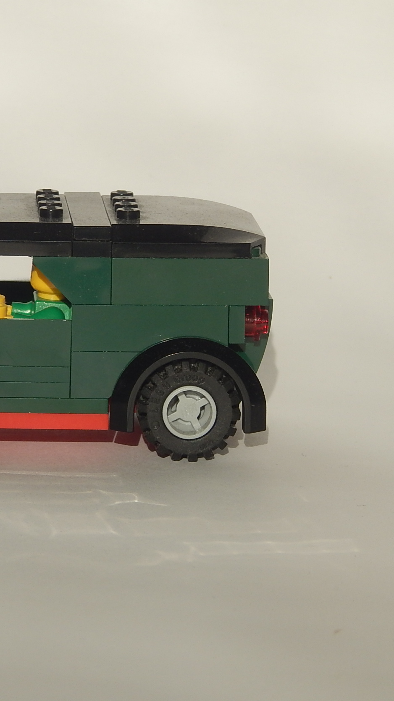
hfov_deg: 6.2
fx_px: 3639
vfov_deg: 11.0
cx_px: -20
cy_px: 352
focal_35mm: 196
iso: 125
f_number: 9.6
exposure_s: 1/400
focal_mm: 23.4
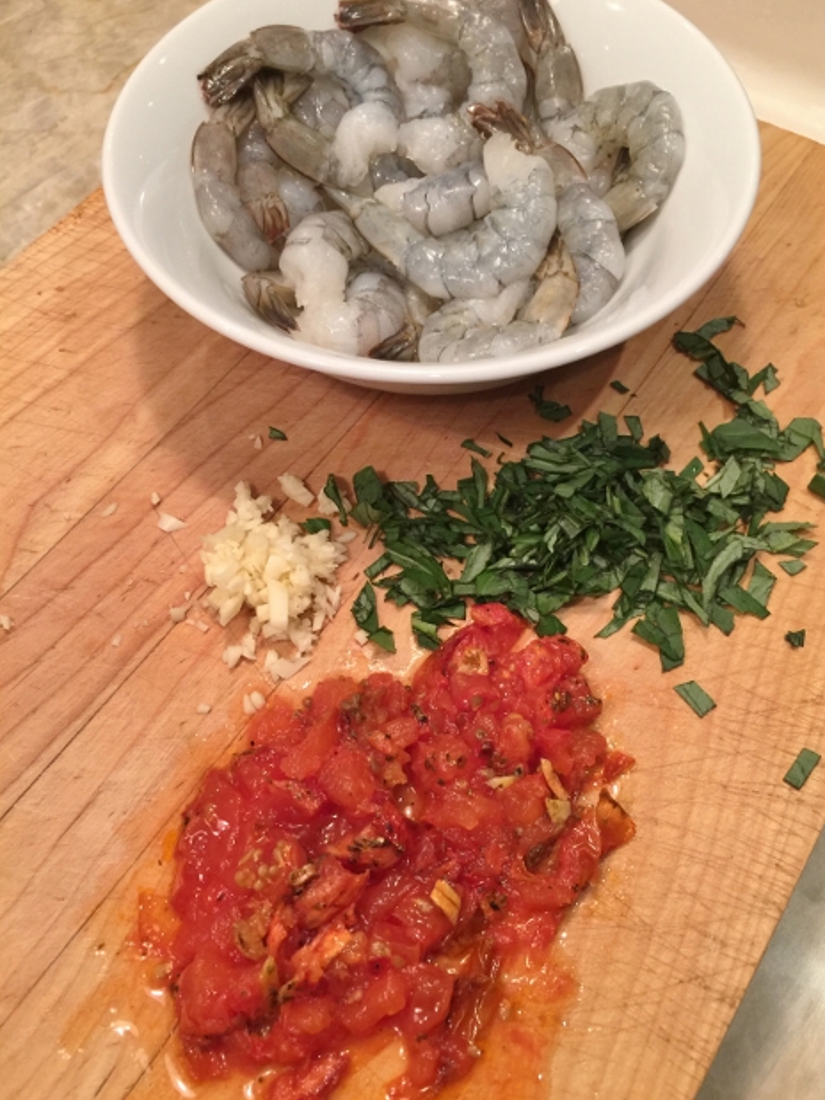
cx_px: 421
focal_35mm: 30
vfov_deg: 60.0
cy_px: 533
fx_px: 954
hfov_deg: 46.8
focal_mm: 4.15
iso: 64
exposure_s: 1/15
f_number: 2.2
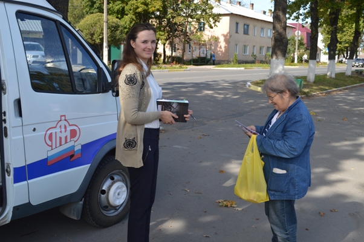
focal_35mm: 39
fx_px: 394
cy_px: 121
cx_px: 182
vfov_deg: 34.1
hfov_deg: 49.6
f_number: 6.3
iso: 100
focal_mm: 26
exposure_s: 1/160
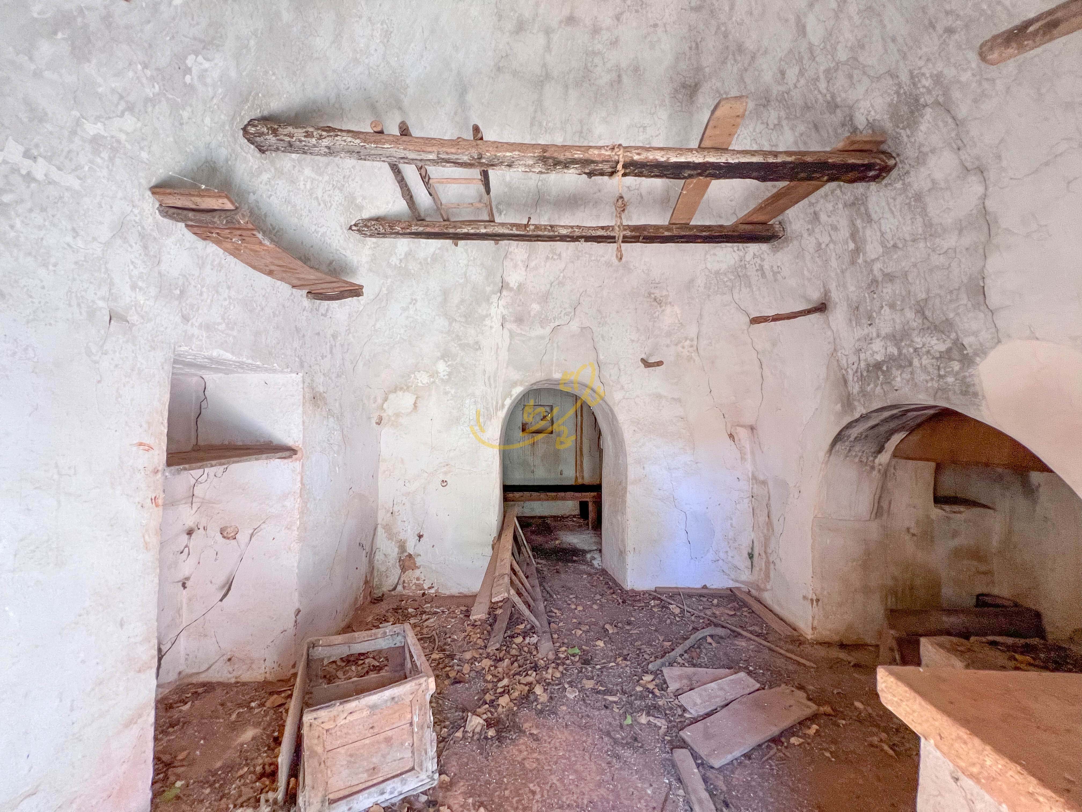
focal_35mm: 13
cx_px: 541
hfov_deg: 106.2
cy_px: 406
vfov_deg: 89.9
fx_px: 406
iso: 250
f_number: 1.8
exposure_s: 1/100
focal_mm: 1.57
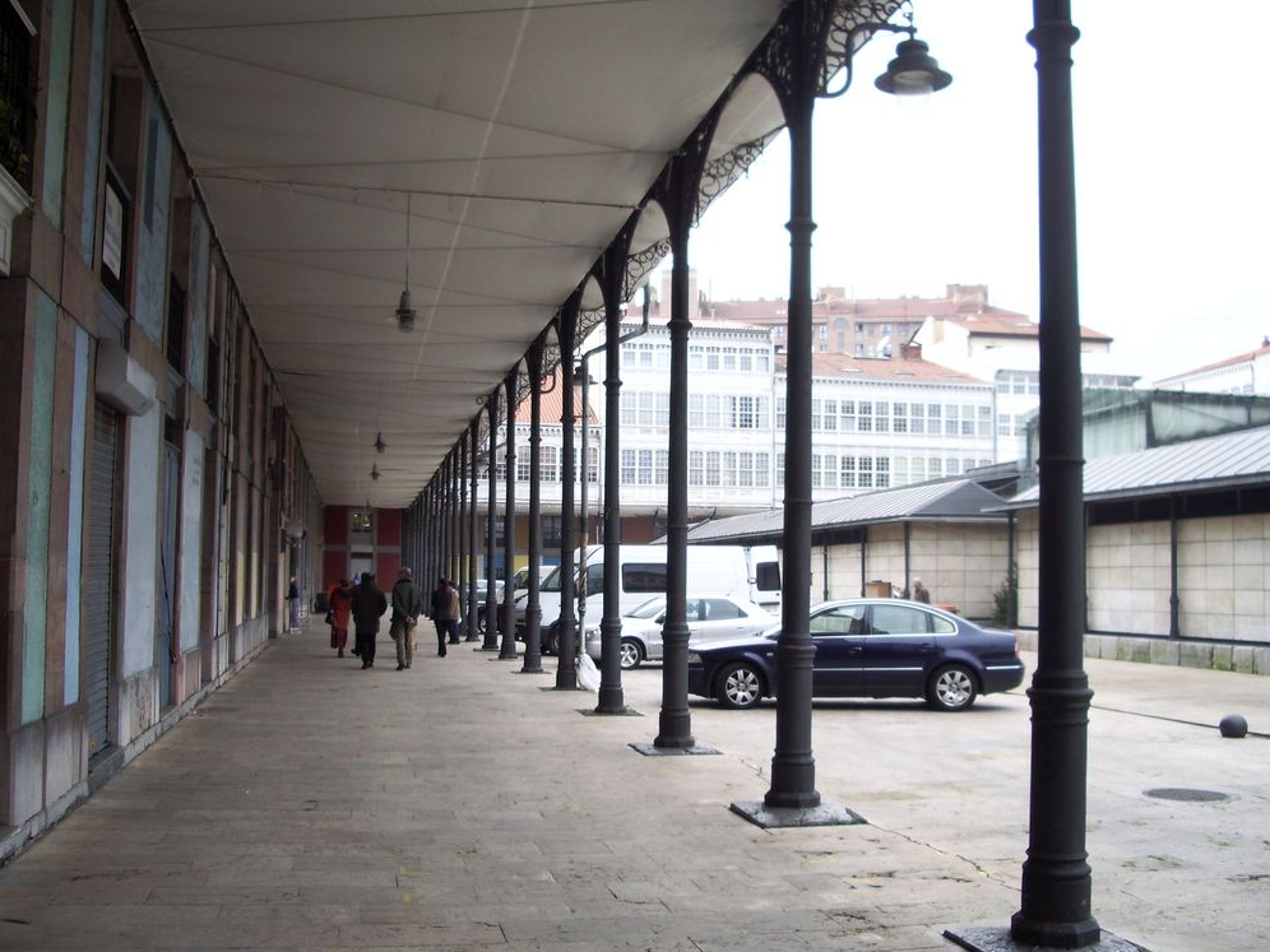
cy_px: 487
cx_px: 636
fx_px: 1321
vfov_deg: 39.7
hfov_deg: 51.4
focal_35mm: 36
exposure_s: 1/125
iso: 50
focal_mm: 5.8
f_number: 2.6
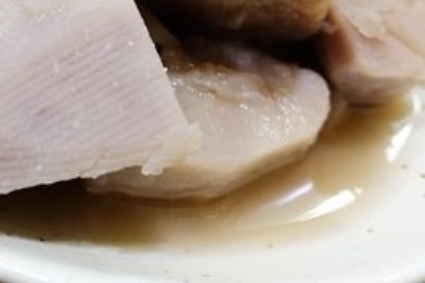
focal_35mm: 59
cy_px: -12
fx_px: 696
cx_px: 43
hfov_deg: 32.3
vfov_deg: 22.0
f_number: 3.2
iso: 800
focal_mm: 8.8
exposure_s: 1/13
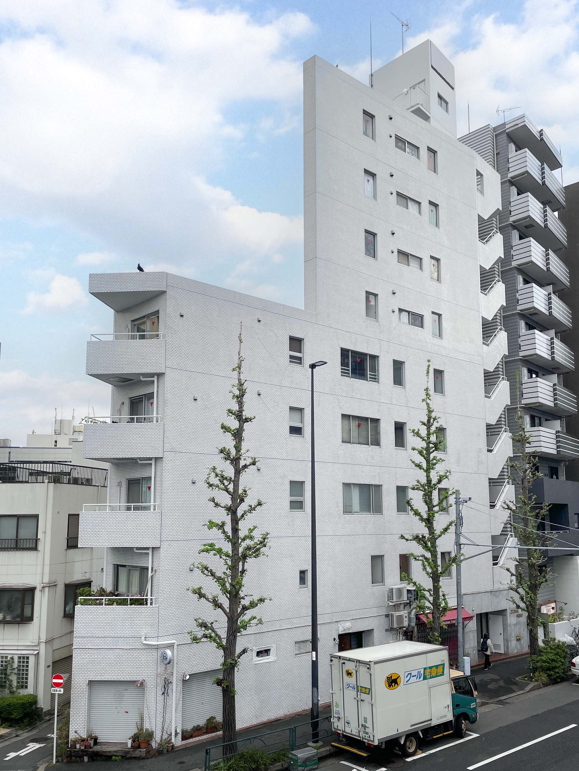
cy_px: 386
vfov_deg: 67.3
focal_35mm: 26
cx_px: 290
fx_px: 580
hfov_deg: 53.1
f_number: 1.6
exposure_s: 1/1400
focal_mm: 4.2
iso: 32
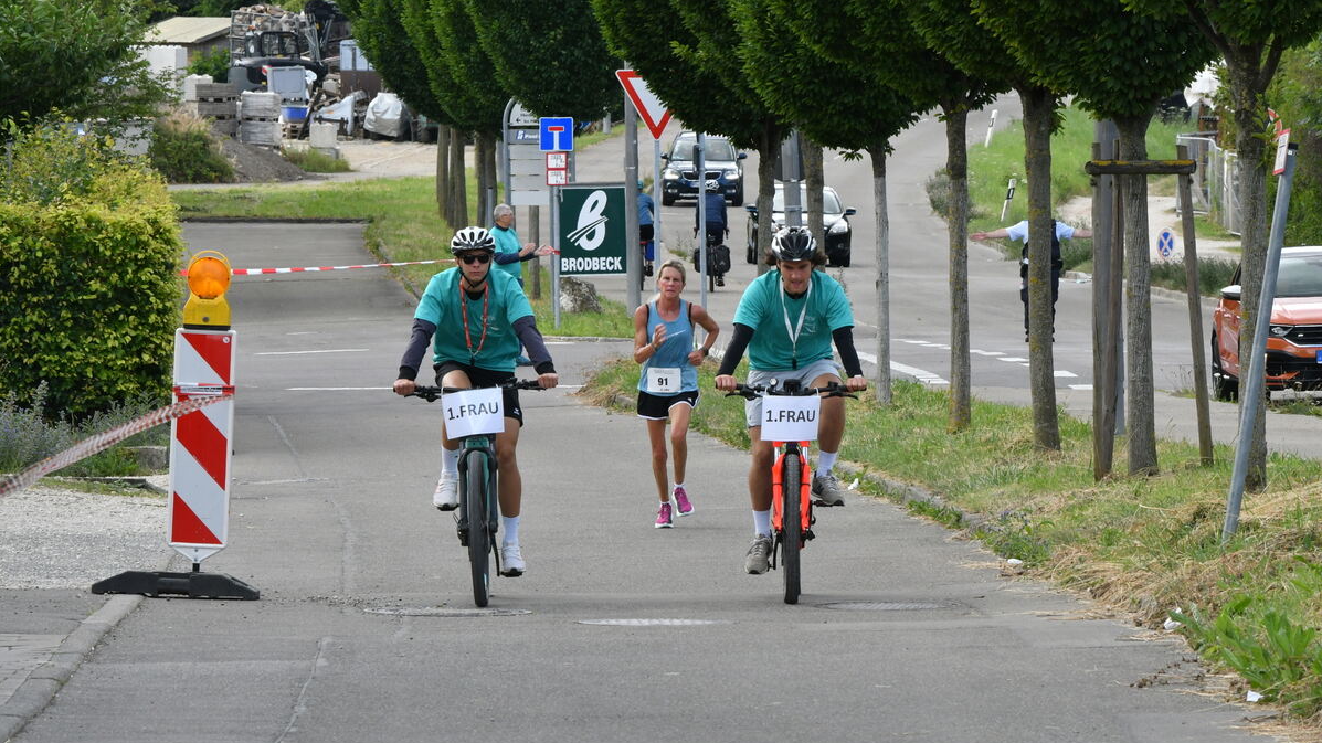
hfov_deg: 6.9
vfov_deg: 3.9
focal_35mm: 315
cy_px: 388
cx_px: 660
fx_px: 11041
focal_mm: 200
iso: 800
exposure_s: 1/250
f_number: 14
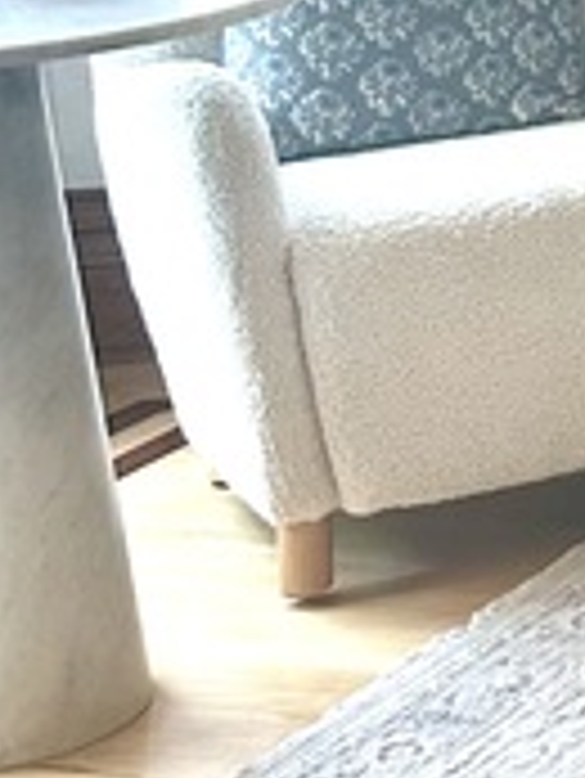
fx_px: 3376
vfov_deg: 12.7
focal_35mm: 150
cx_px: 1814
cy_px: -288
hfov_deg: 8.2
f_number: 1.78
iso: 100
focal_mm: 6.86
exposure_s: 1/120
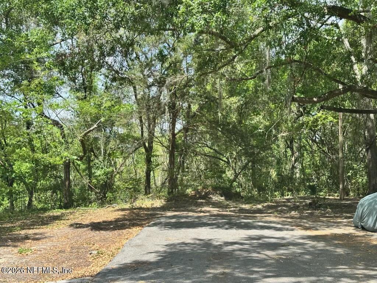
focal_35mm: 48
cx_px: 188
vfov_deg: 30.3
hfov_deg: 39.7
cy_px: 142
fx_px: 523
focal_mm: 6.86
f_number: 1.78
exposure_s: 1/1062
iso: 64
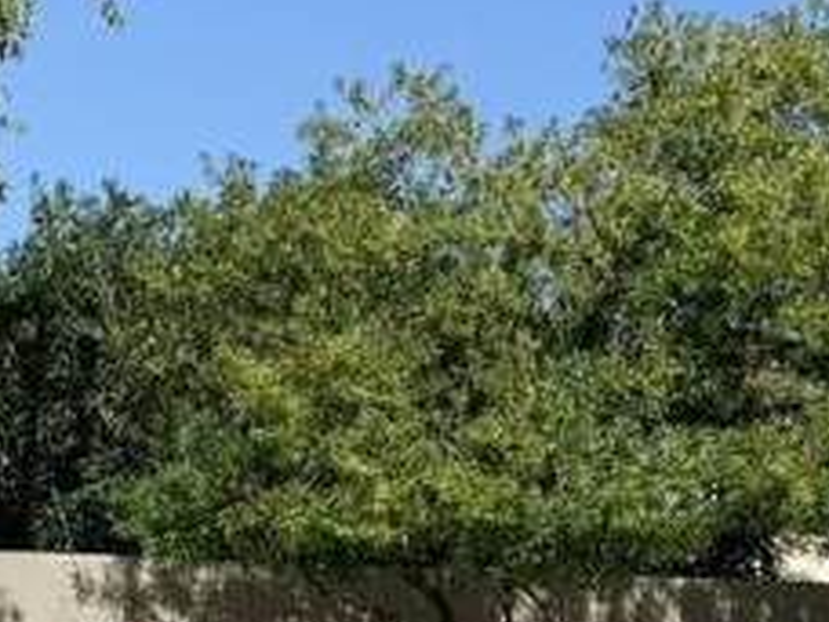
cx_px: 804
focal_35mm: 146
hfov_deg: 13.4
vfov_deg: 10.0
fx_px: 3496
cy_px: 797
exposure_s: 1/3289
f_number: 1.8
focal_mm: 4.25
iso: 25
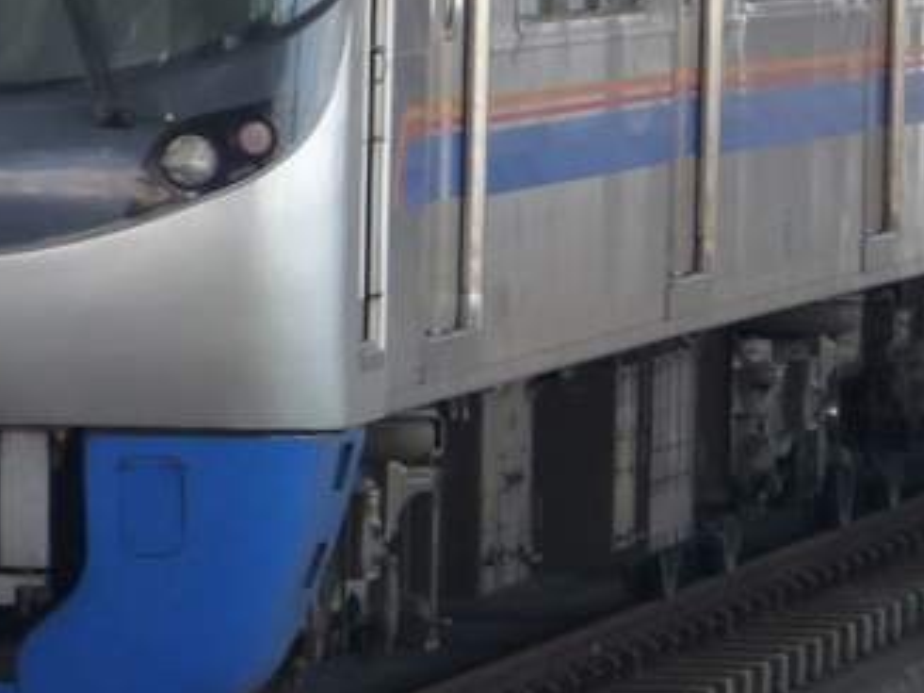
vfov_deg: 2.0
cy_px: -23
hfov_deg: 2.6
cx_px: 588
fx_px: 20066
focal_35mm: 752
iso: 160
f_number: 2.8
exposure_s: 1/80
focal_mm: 43.3
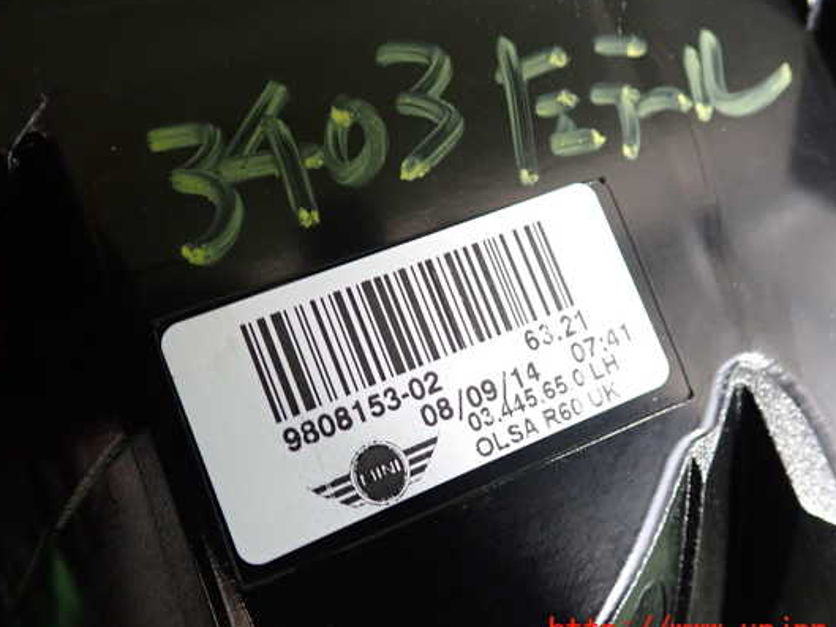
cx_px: 431
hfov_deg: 53.9
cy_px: 297
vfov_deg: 41.8
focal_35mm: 34
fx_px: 821
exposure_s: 1/30
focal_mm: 5.4
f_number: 2.3
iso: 400
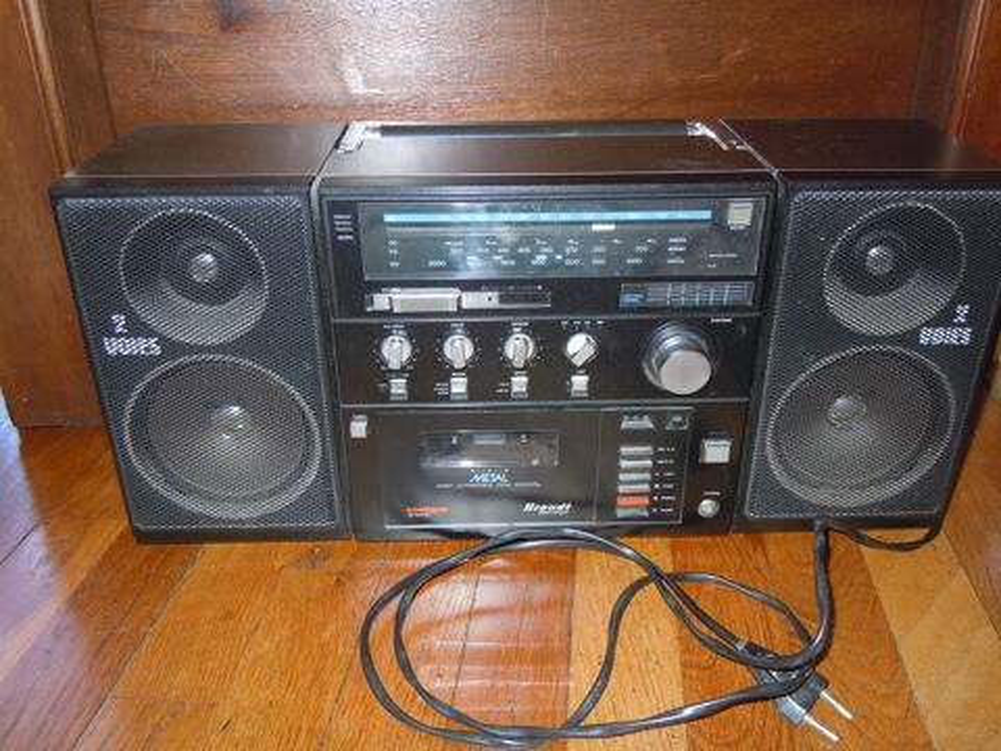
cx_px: 500
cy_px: 376
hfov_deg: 60.0
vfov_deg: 46.8
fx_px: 868
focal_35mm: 30
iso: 200
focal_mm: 5.4
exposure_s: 1/30
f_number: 3.5
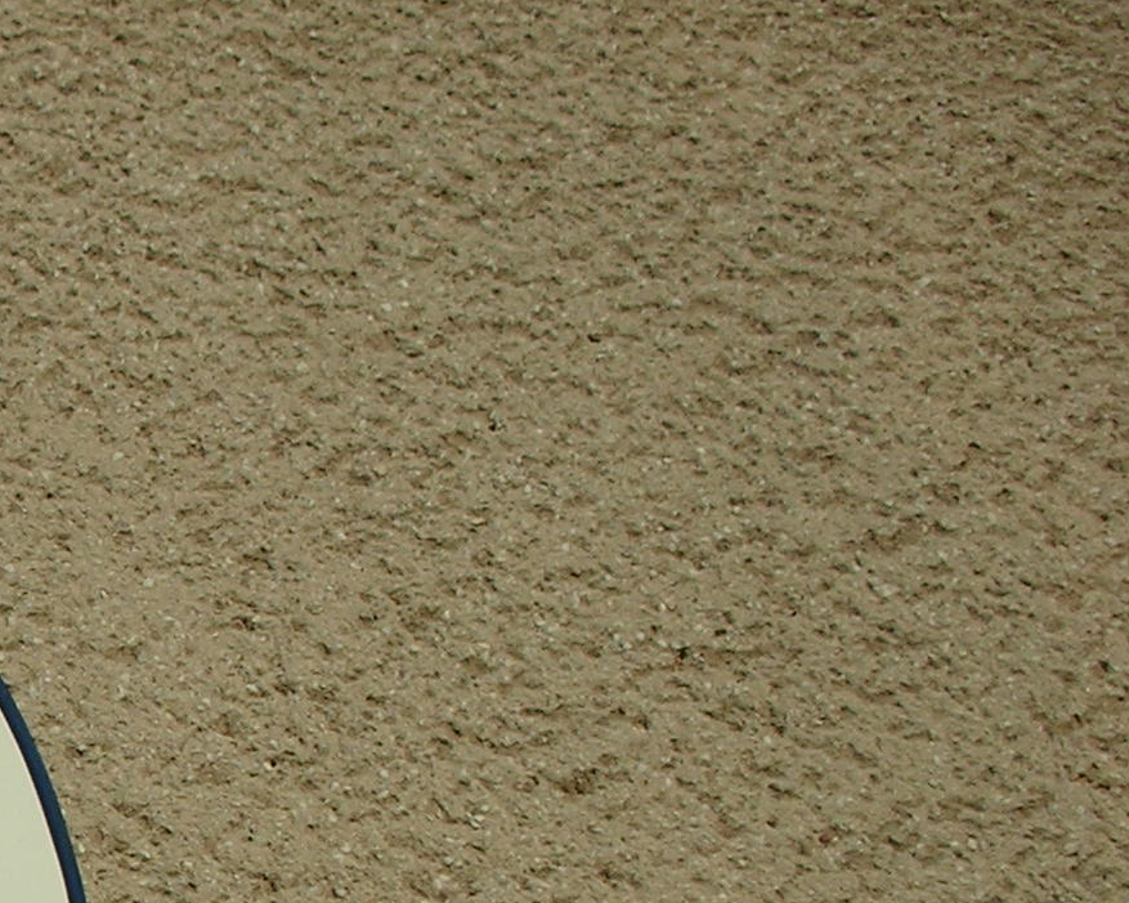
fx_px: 3374
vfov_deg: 14.9
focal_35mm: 101
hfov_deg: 17.7
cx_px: -359
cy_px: 969
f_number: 8.5
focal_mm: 5.8
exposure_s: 1/87.4
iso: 50
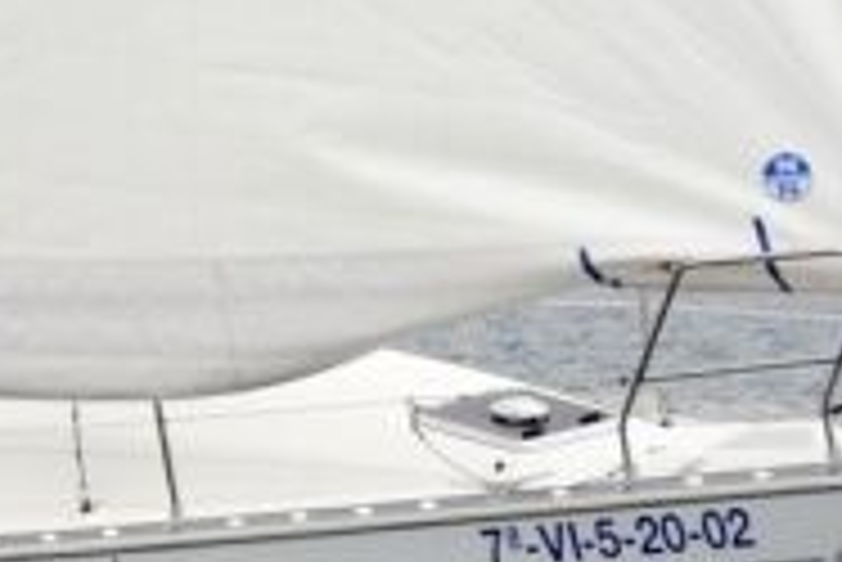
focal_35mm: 552
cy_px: -25
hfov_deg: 3.7
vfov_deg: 2.5
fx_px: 12920
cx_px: -414
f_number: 5
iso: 200
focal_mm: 86
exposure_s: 1/400
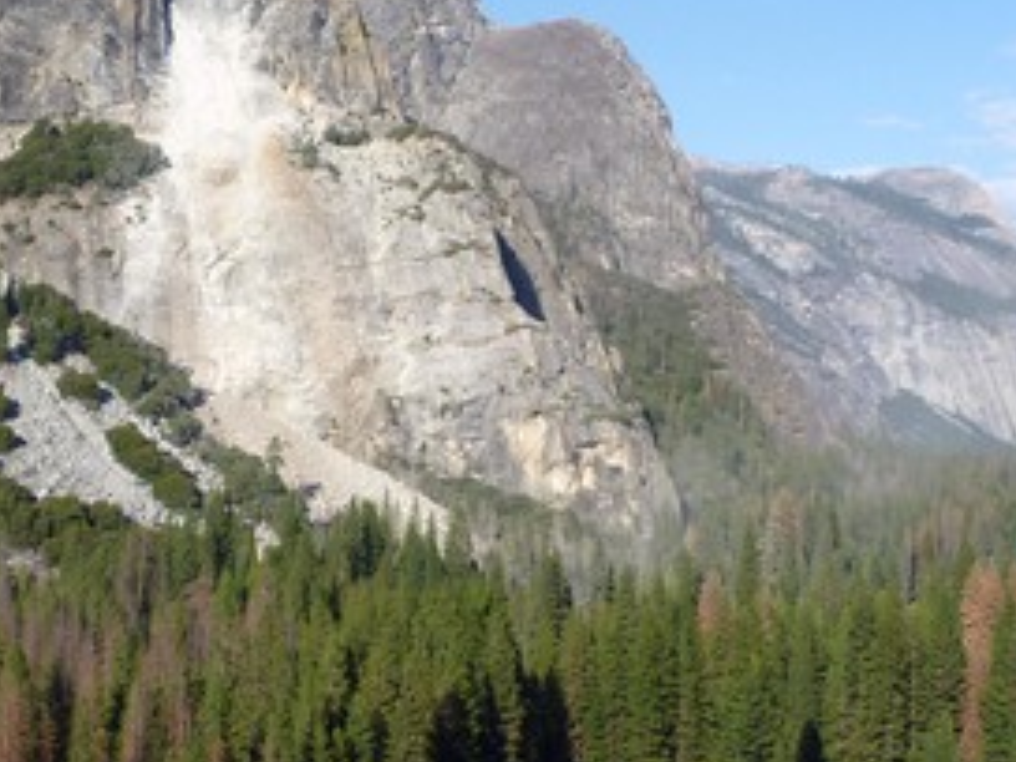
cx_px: 329
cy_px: 303
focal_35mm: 66
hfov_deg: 29.2
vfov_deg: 22.2
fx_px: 1937
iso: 100
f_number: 3.3
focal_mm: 4.9
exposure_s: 1/800
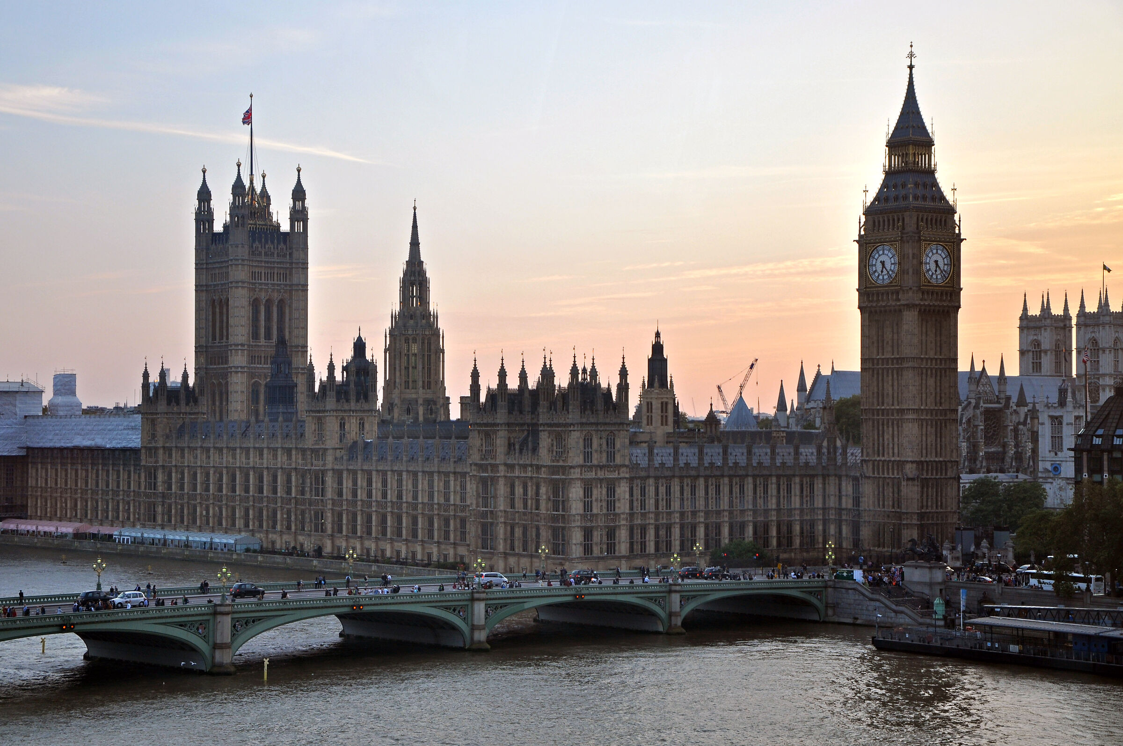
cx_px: 562
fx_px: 2103
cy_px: 373
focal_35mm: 68
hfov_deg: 29.9
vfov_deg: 20.1
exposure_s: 1/160
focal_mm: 45
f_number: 7.1
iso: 200
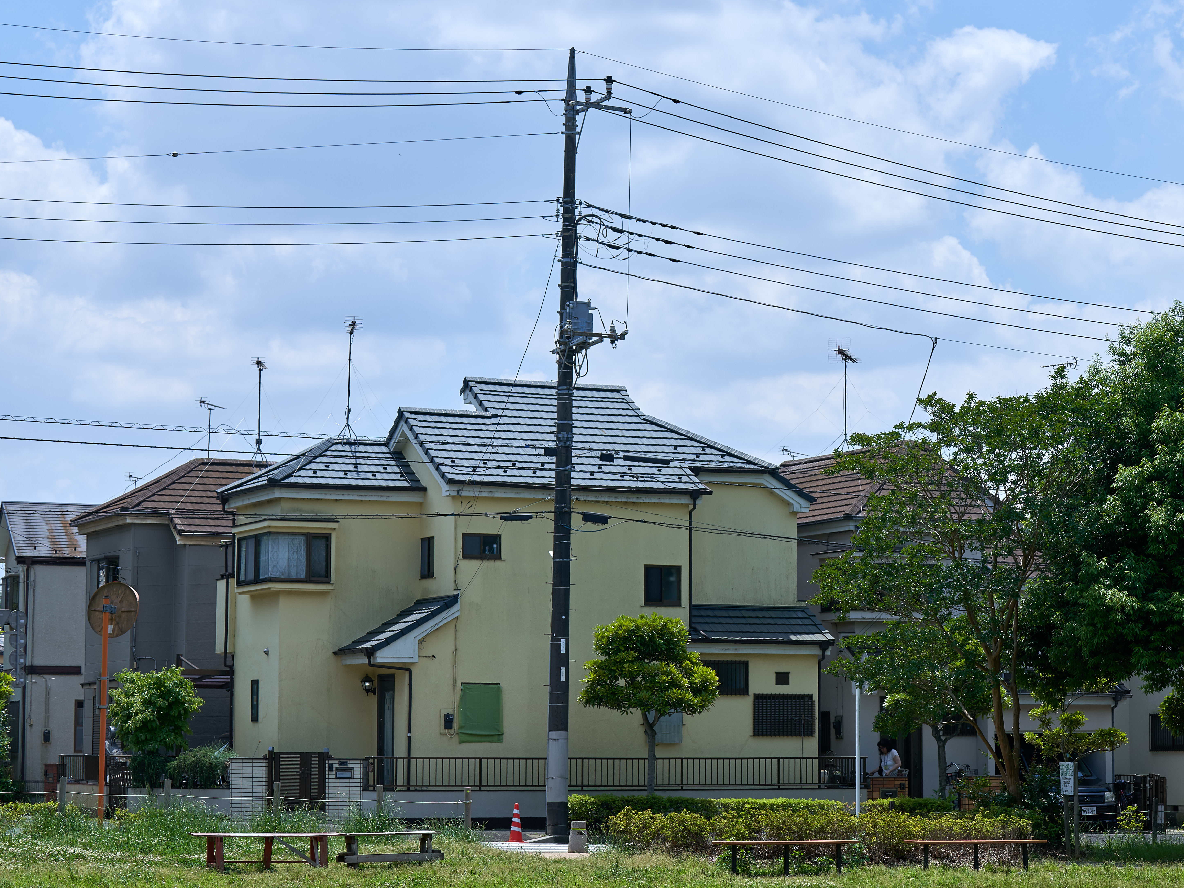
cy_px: 416
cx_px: 751
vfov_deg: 16.1
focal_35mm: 92
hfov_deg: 21.3
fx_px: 3147
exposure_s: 1/320
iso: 100
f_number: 8
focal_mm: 70
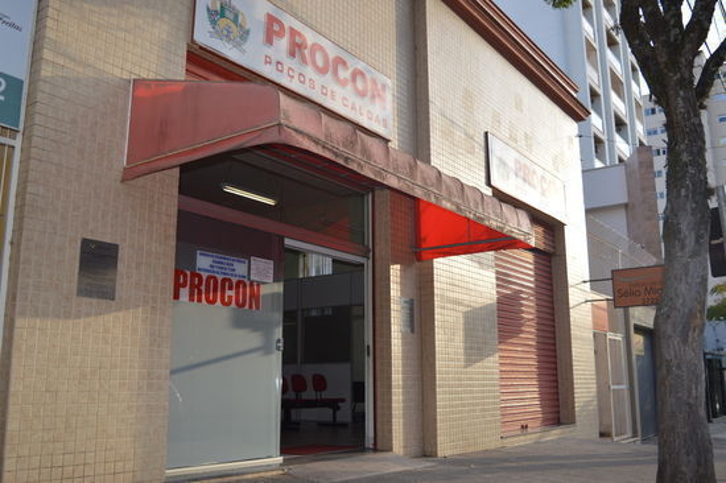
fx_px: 695
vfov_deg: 38.3
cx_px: 363
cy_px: 242
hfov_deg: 55.1
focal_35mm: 34
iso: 100
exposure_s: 1/200
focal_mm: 23
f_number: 4
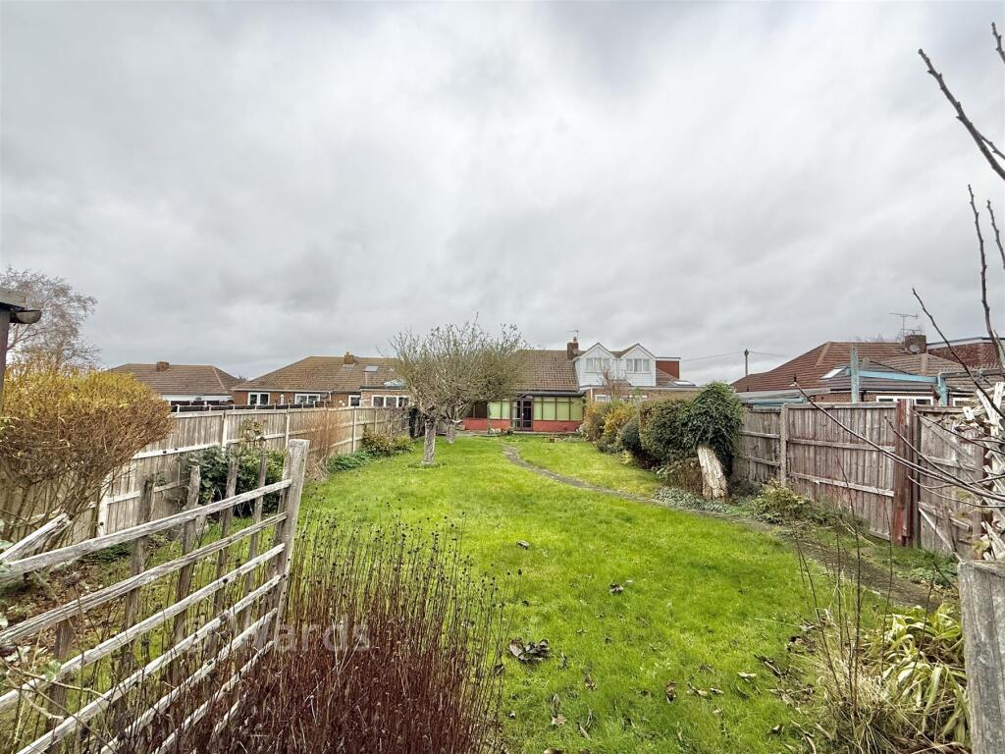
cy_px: 377
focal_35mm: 14
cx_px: 502
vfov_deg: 85.7
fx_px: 406
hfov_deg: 102.1
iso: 50
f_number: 2.2
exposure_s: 1/245
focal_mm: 2.22
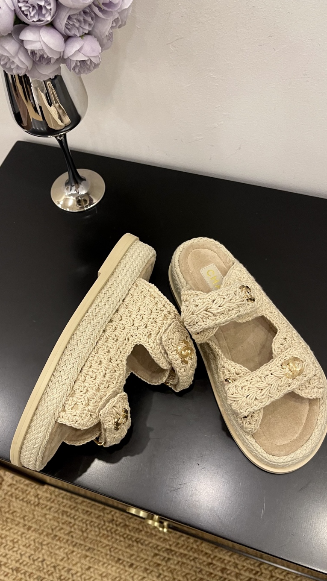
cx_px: 157
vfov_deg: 64.3
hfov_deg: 38.9
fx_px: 462
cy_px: 296
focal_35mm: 30
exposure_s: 1/50
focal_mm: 5.1
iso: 125
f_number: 1.6
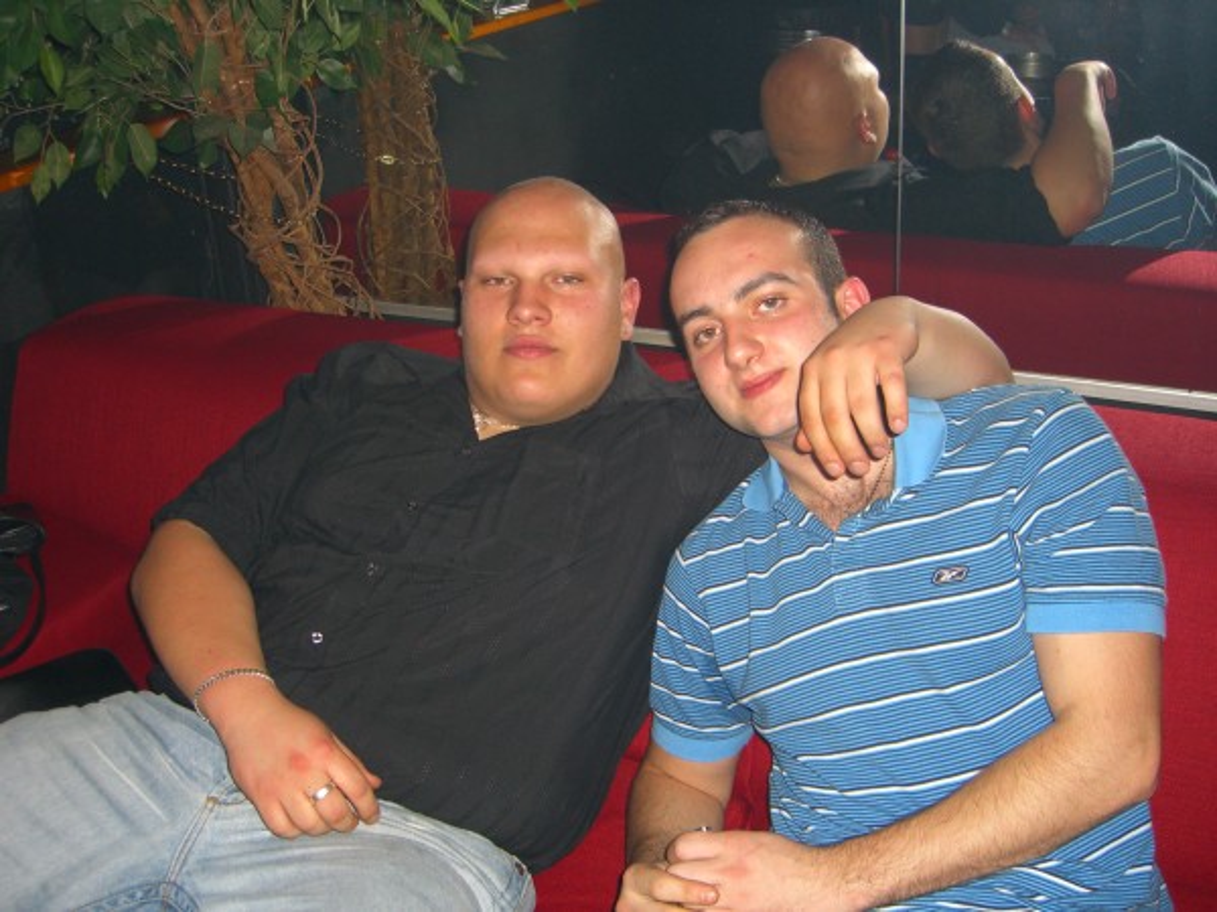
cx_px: 608
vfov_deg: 37.7
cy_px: 456
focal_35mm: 38
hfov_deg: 49.0
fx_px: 1336
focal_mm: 7.9
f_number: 2.8
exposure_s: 1/60
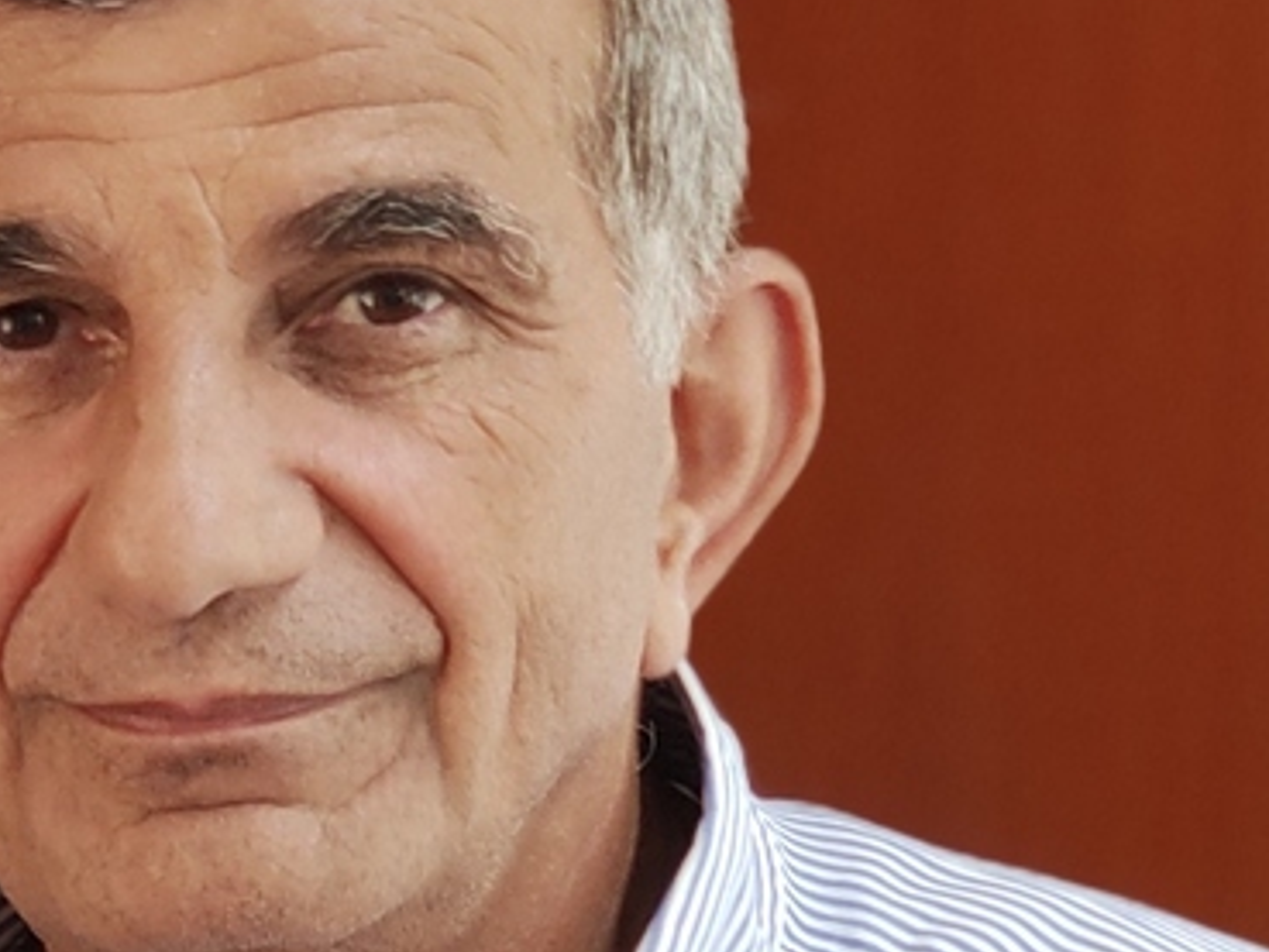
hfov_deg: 8.6
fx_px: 8214
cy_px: 1443
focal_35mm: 224
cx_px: -677
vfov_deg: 6.5
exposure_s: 1/50
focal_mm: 8.16
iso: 339
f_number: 2
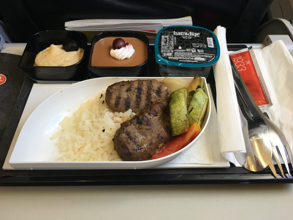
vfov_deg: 48.2
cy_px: 110
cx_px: 146
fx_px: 245
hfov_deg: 61.7
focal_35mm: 29
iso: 50
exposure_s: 1/33
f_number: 2.2
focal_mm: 4.15
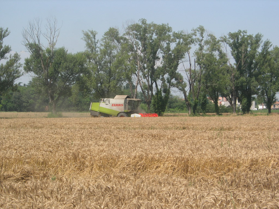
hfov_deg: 17.4
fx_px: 911
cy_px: 104
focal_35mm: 113
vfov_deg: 13.1
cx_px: 140
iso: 64
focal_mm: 23.4
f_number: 8.2
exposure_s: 1/170
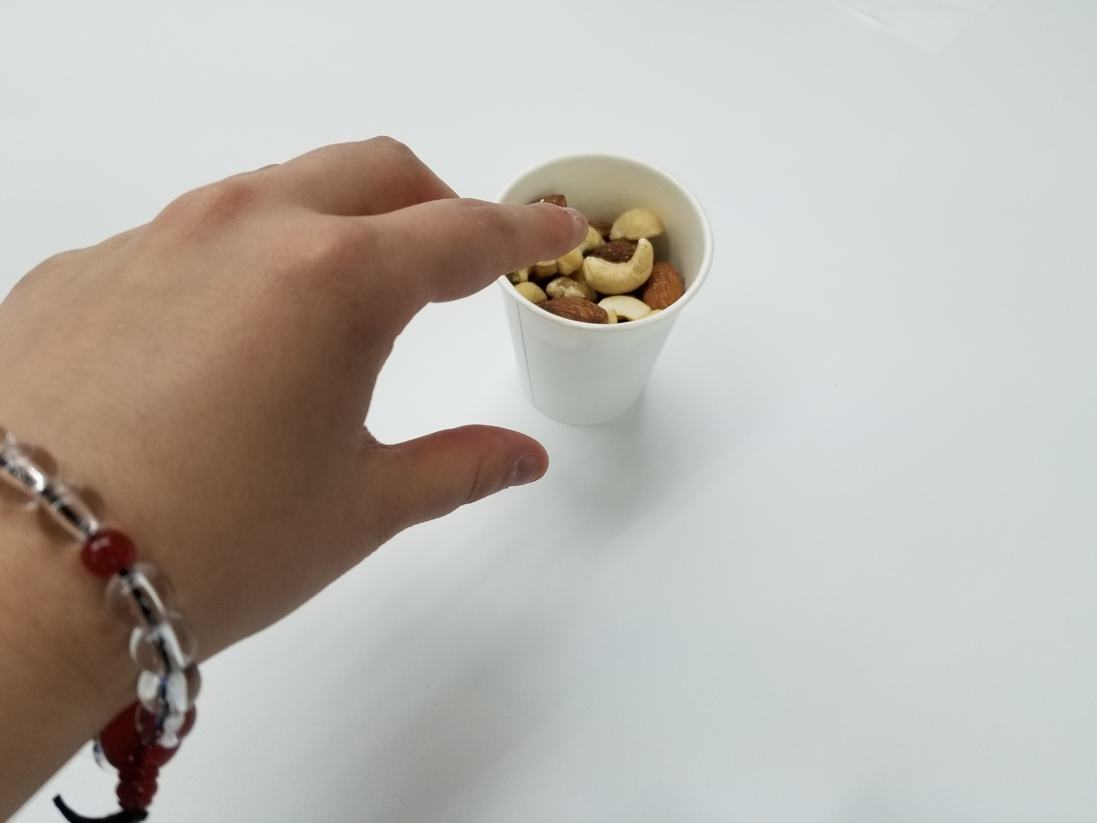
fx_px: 824
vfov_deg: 53.1
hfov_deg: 67.3
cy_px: 412
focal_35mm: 26
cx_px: 548
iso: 100
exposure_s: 1/100
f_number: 1.7
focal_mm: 4.25
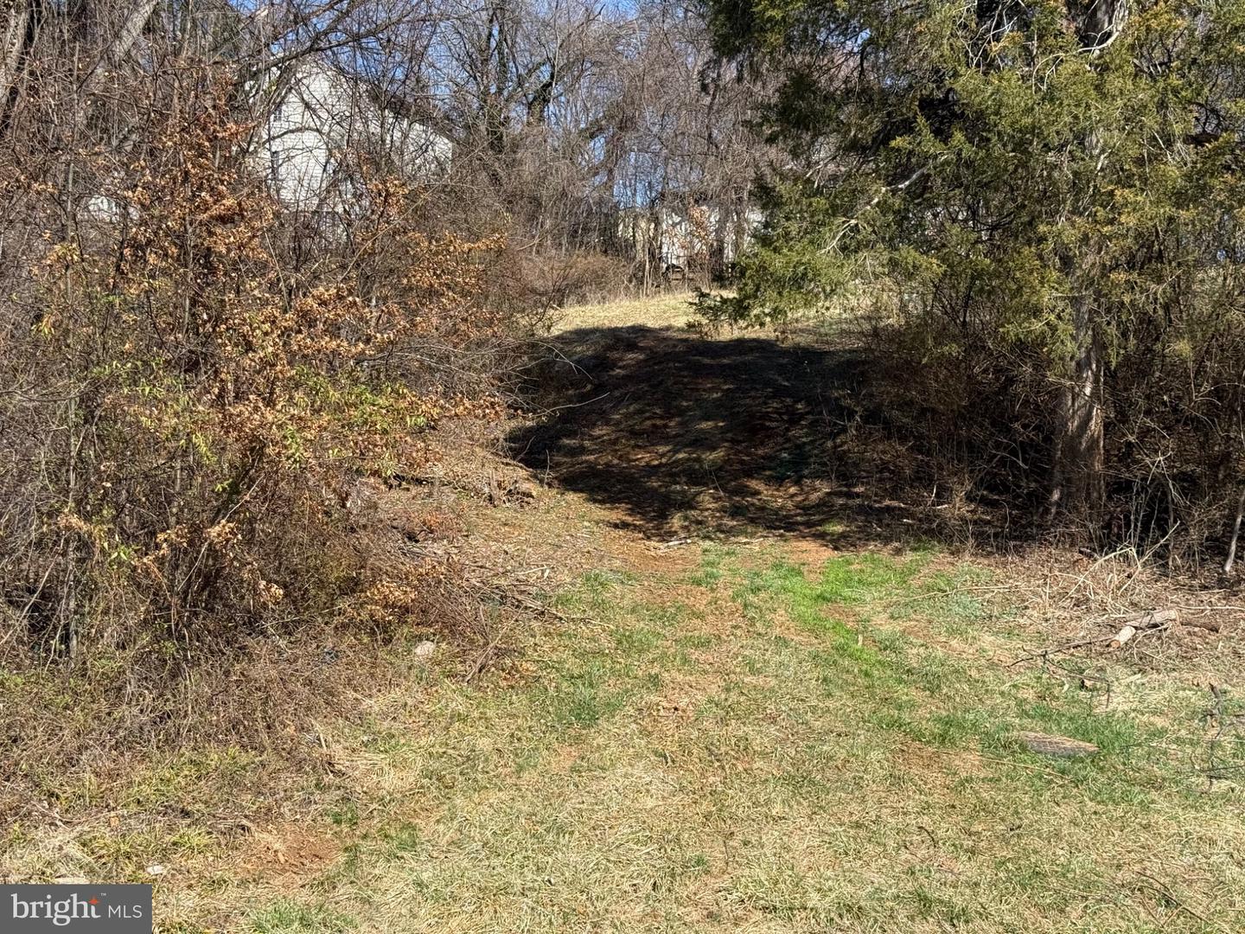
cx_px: 622
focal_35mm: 48
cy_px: 467
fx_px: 1726
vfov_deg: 30.3
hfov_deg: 39.7
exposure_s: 1/3704
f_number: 1.78
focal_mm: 6.76
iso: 100
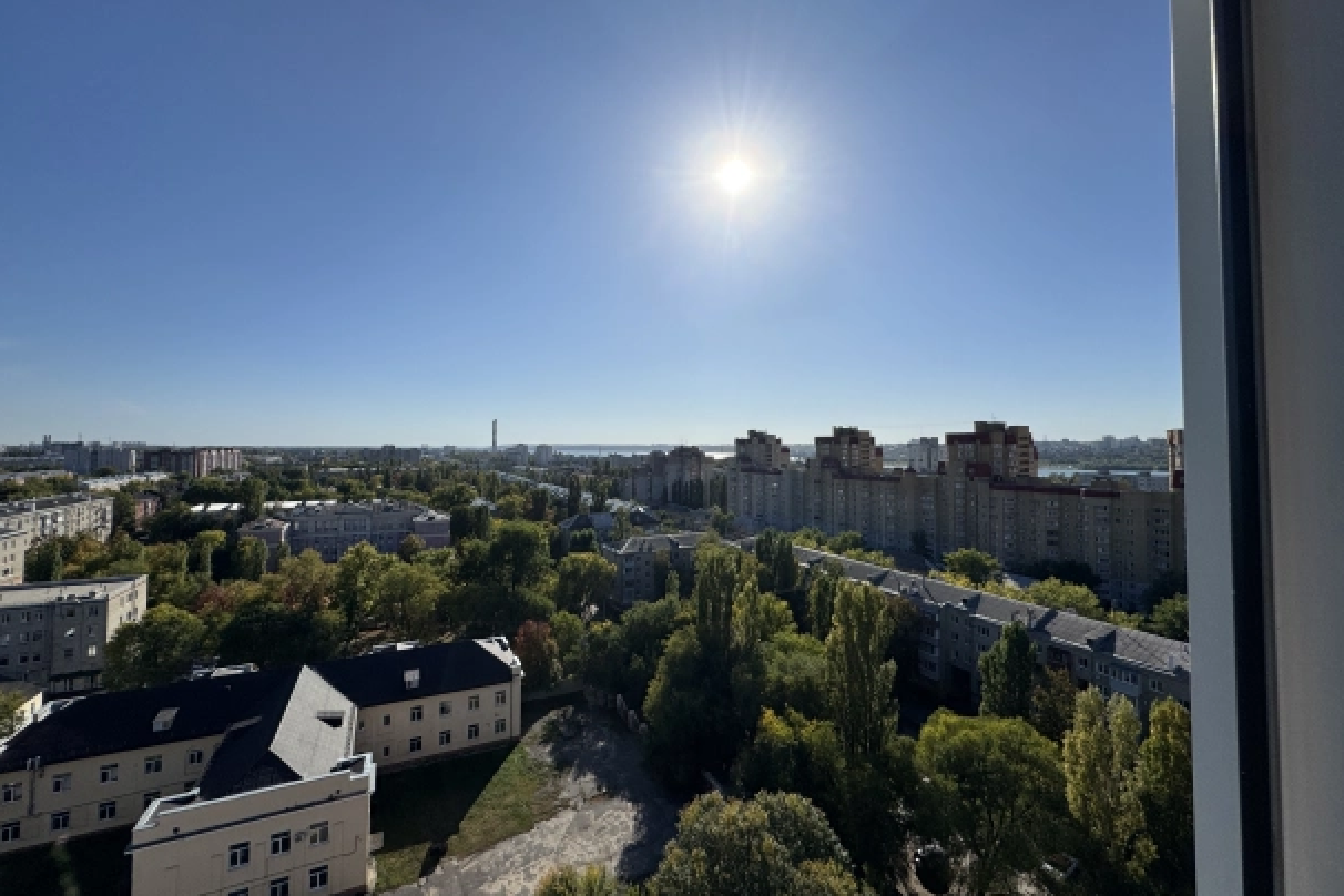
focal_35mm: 15
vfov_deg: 77.3
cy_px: 430
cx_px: 670
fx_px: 560
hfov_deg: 100.4
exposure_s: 1/4630
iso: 32
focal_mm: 2.22
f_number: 2.2
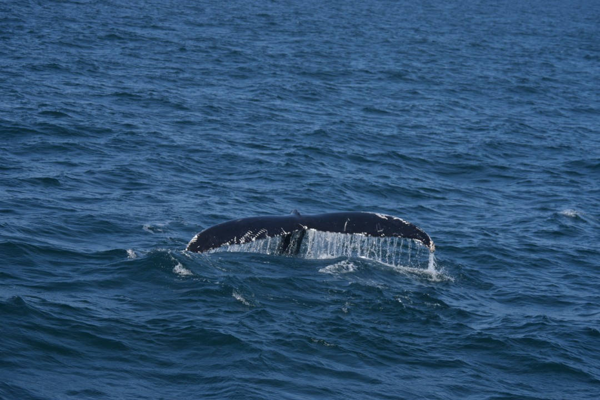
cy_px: 200
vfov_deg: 10.8
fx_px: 2125
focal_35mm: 128
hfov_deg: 16.1
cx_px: 300
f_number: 5.6
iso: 200
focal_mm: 85
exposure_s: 1/1600
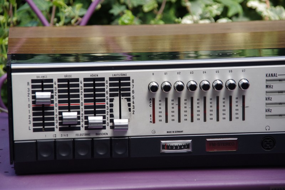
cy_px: 95
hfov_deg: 10.3
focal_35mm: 199
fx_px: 1575
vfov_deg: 6.9
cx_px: 142
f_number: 7.1
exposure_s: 1/320
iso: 800
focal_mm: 133
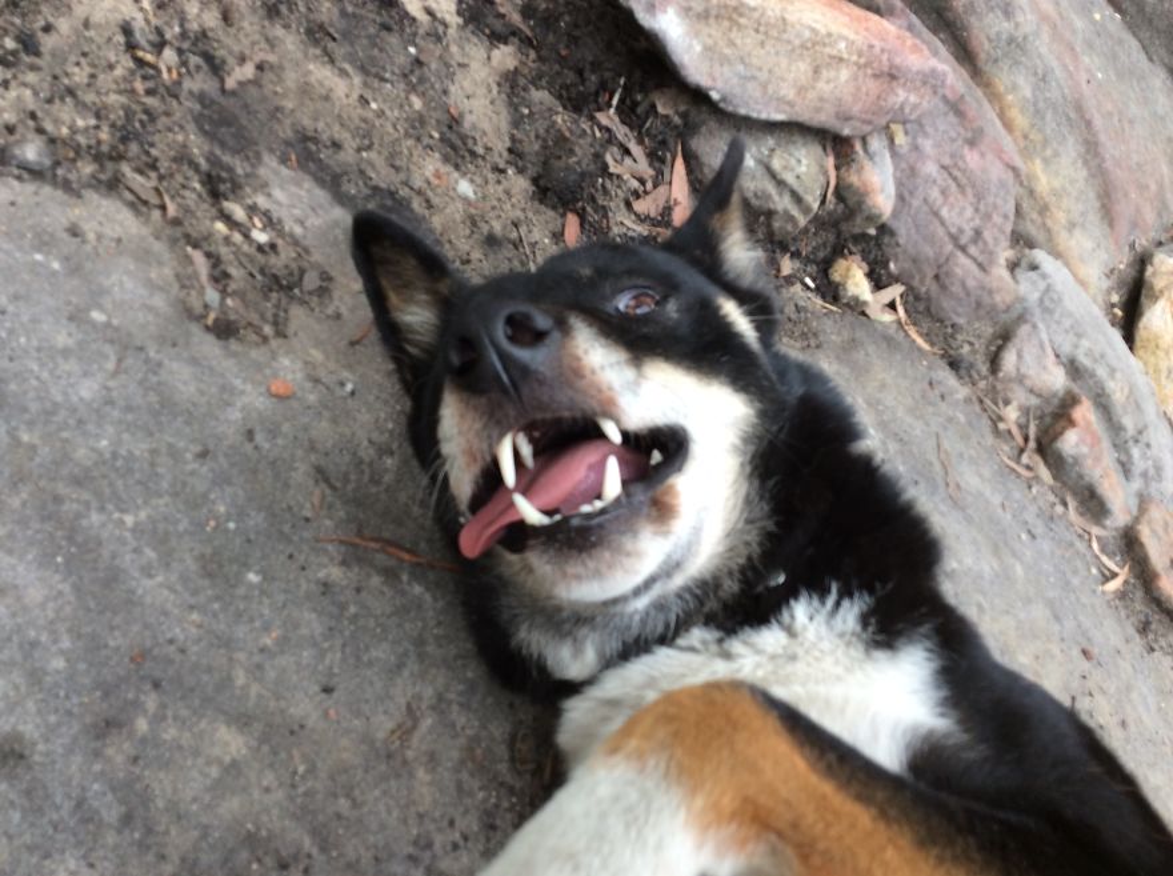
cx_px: 586
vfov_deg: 44.0
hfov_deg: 56.9
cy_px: 438
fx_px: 1083
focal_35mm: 32
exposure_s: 1/177
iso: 32
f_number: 2.4
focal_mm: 3.3
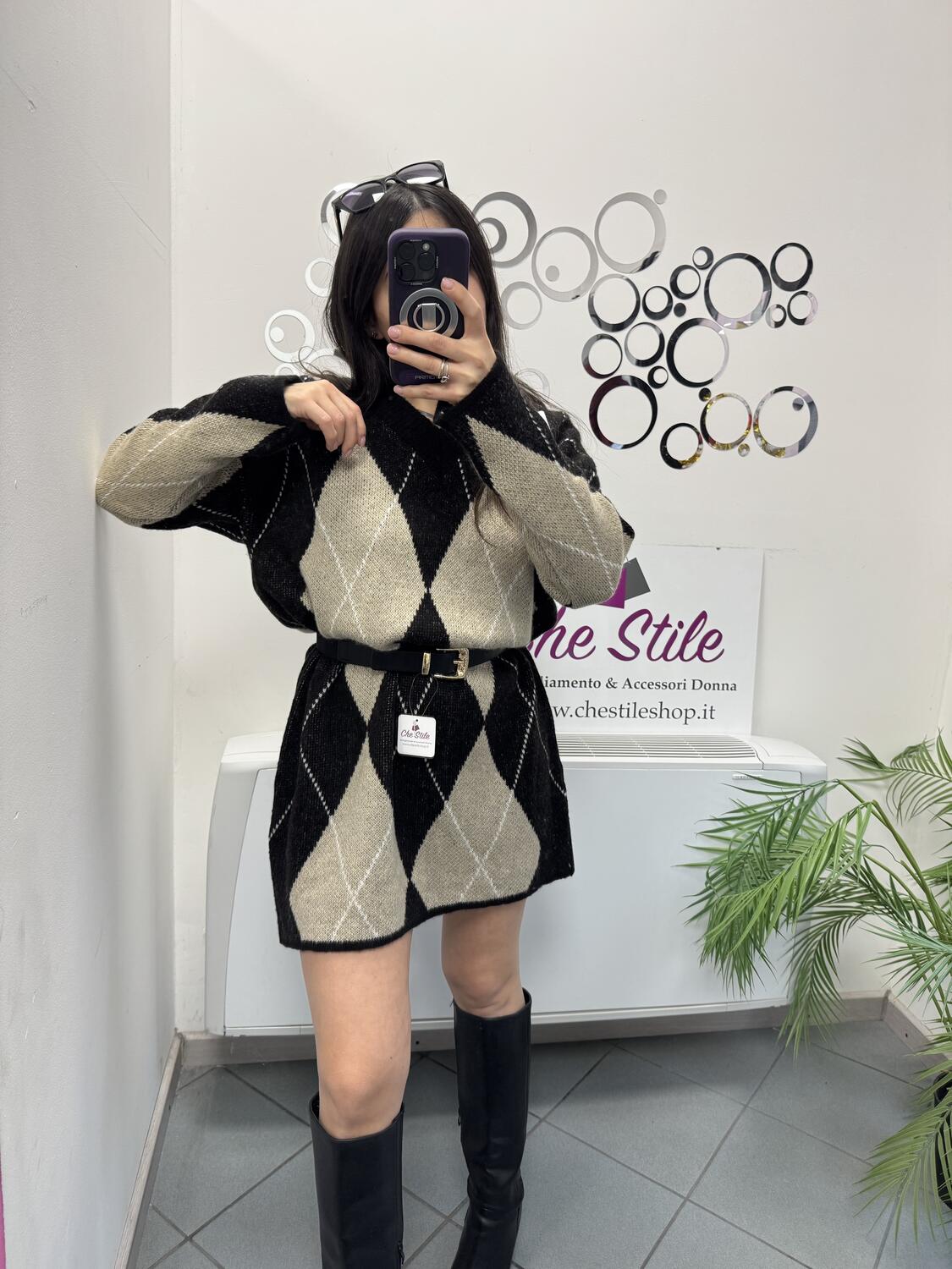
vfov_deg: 71.6
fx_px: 880
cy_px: 634
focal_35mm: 24
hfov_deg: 56.8
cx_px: 476
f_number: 1.78
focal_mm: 6.76
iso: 160
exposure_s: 1/100
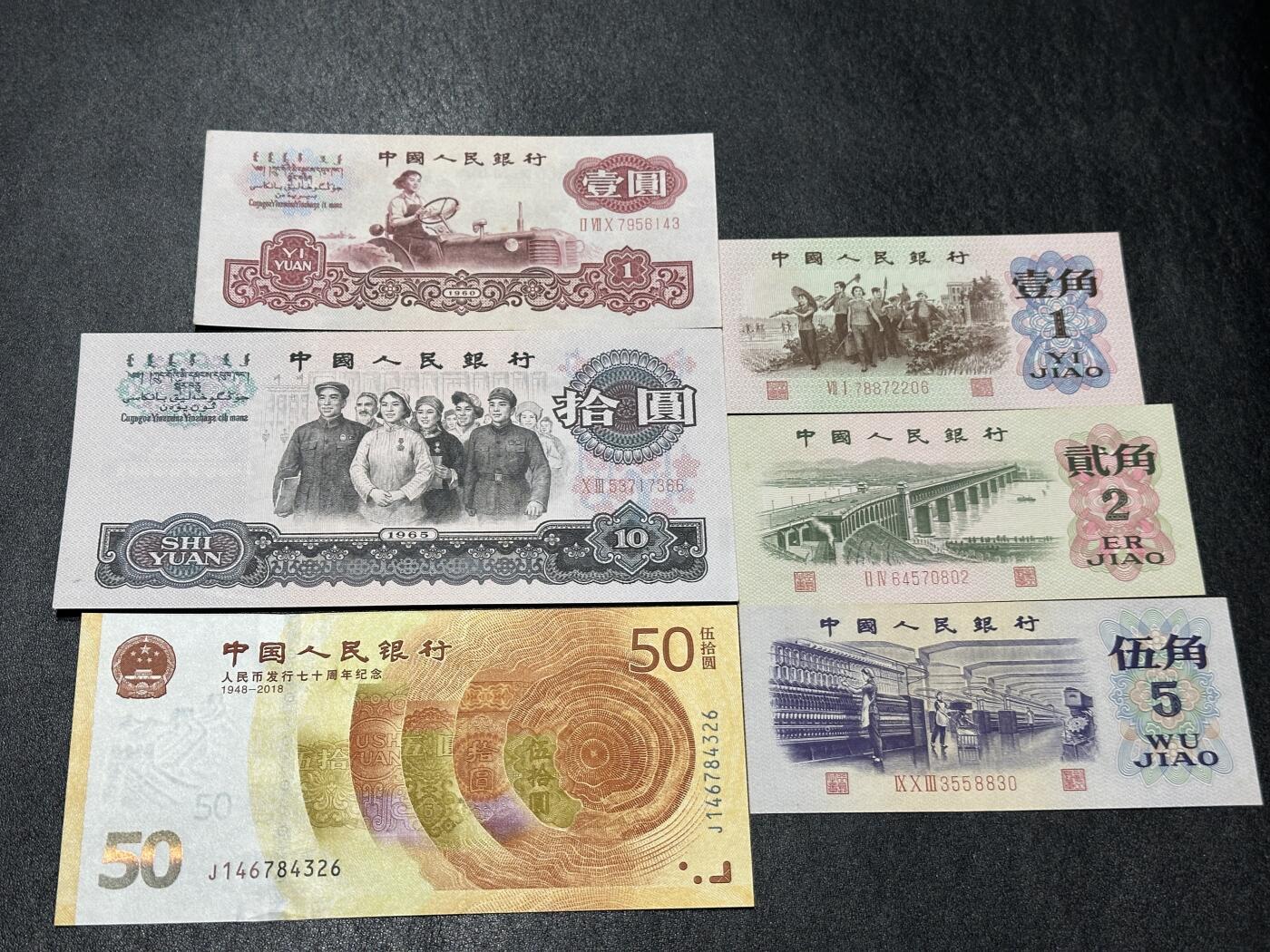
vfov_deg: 30.3
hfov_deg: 39.7
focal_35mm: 48
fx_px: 1761
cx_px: 635
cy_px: 476
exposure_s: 1/50
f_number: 1.78
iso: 80
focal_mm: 6.86
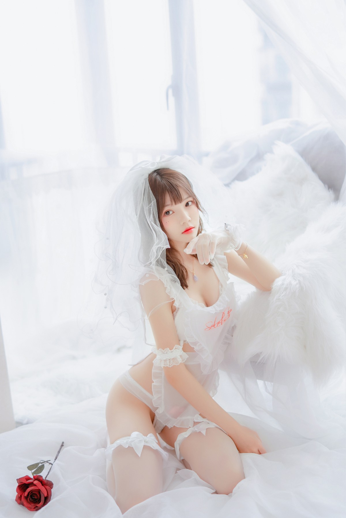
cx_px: 173
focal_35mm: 50
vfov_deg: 39.6
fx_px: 720
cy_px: 259
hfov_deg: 27.0
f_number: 2
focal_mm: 50
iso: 200
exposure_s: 1/200
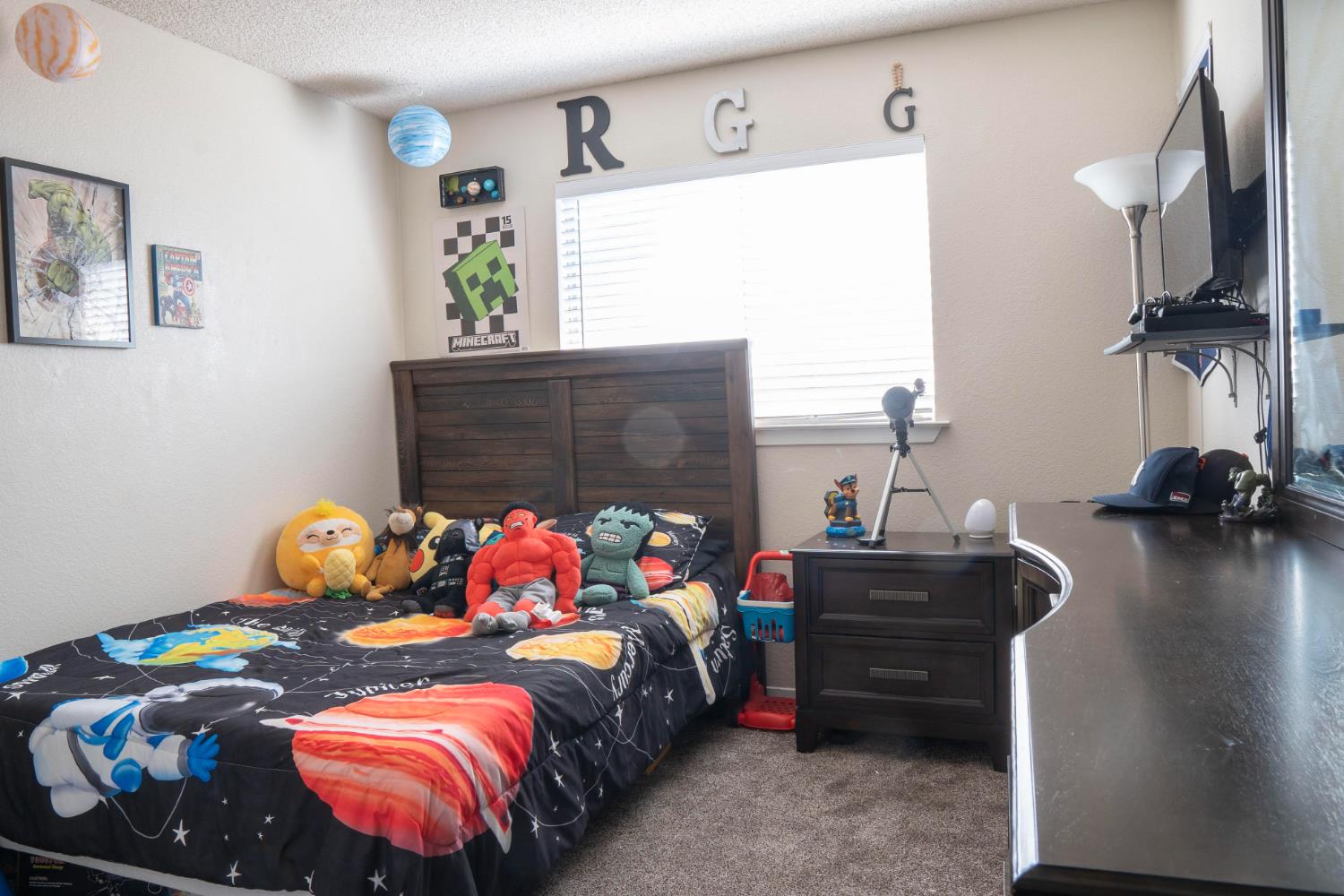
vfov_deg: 53.1
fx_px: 896
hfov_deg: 73.7
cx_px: 672
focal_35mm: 24
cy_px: 448
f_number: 11
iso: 100
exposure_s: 1
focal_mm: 16
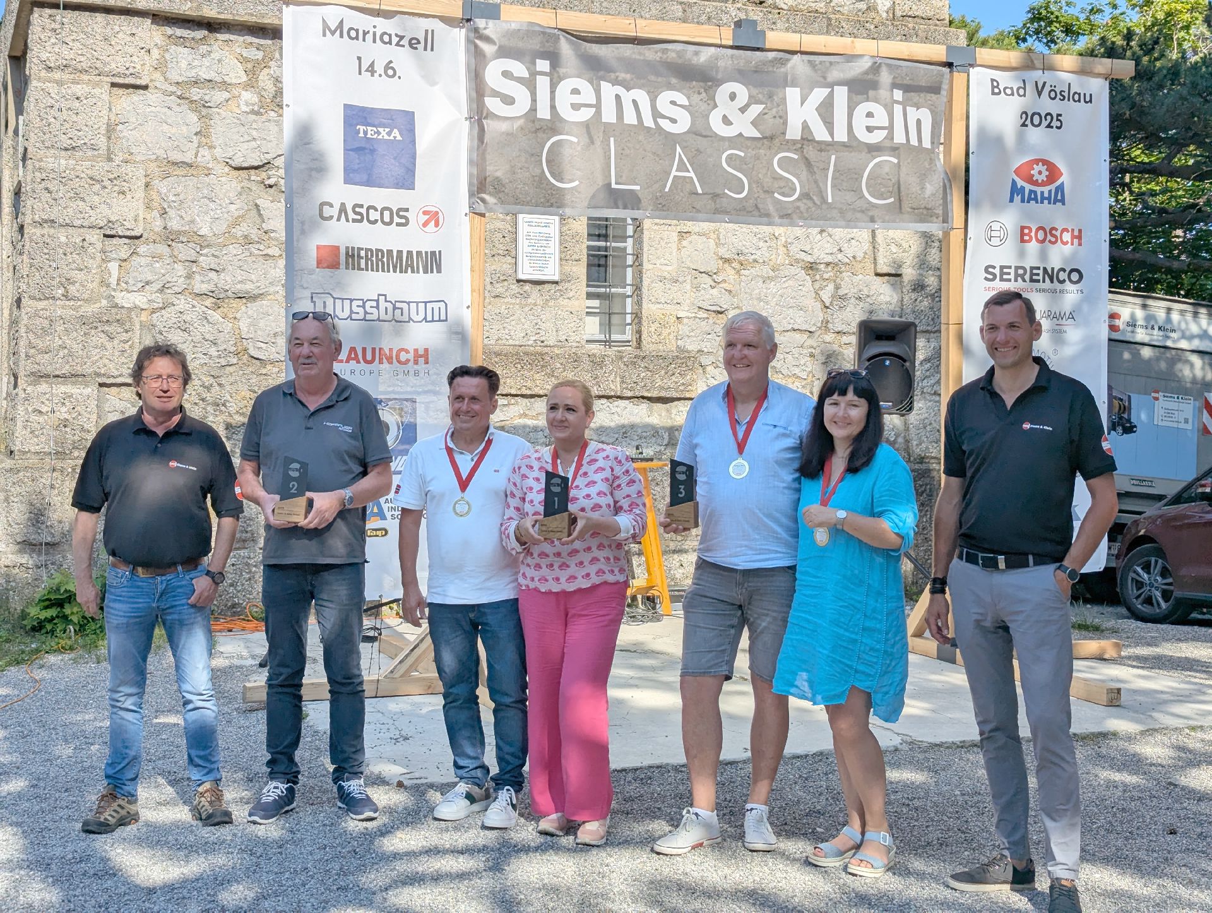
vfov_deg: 30.3
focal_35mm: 48
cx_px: 606
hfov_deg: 39.6
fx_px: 1683
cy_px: 456
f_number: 1.85
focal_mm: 6.81
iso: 40
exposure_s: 1/2000
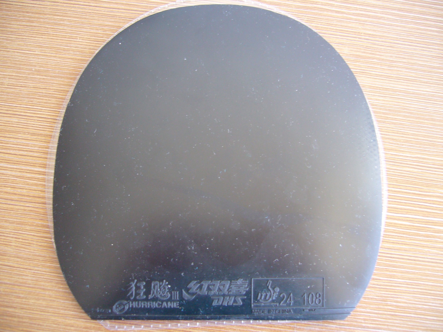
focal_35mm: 35
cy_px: 166
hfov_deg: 52.6
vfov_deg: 40.7
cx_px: 222
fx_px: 448
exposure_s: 1/13
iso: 160
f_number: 2.8
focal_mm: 5.8
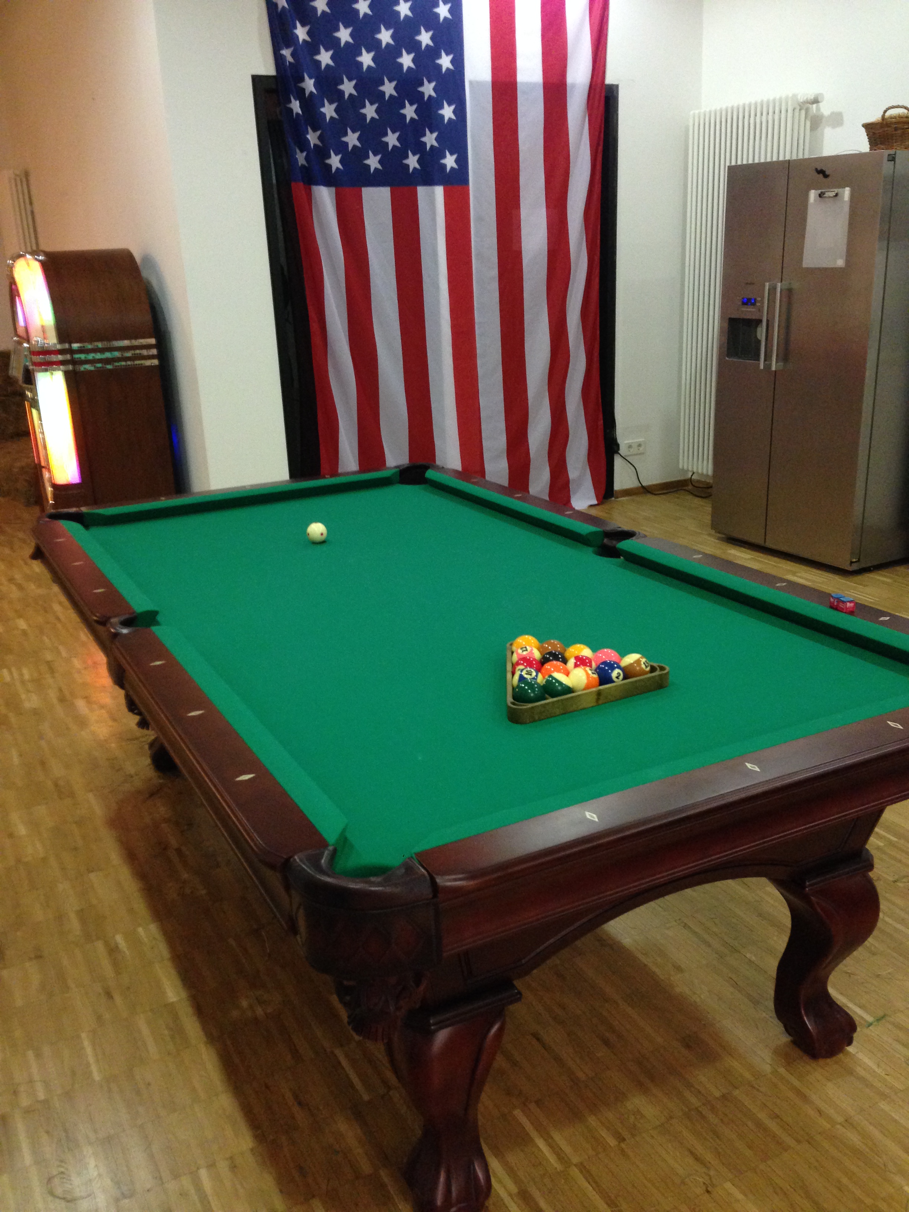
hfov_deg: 42.9
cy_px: 606
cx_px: 454
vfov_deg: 55.4
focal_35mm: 33
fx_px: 1155
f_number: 2.4
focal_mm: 4.12
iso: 250
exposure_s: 1/20
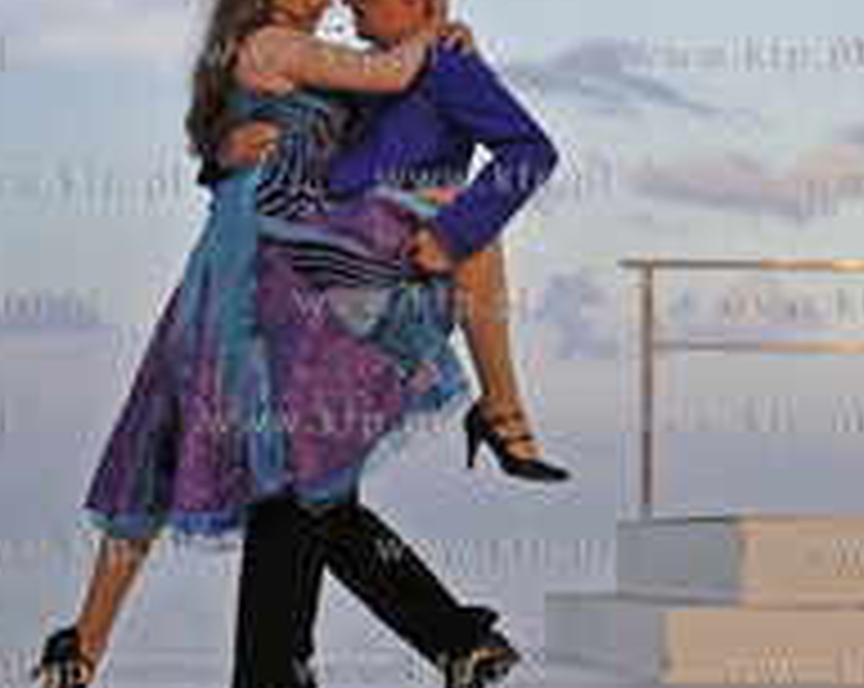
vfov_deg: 14.5
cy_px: 243
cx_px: 652
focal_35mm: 106
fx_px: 2706
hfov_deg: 18.0
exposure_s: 1/400
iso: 200
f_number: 5.6
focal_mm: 36
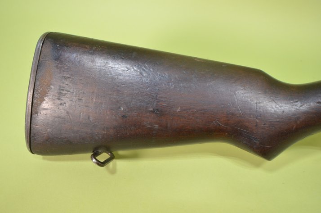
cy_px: 106
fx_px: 320
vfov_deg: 36.7
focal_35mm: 36
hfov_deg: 53.2
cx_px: 160
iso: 800
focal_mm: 24
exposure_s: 1/125
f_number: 6.3
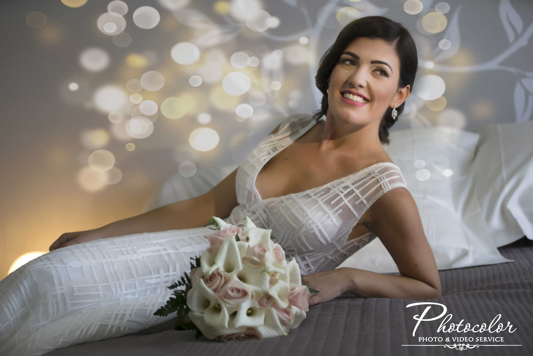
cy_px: 178
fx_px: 1036
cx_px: 266
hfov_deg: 28.8
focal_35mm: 70
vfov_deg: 19.5
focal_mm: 70
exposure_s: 1/80
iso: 320
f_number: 2.8
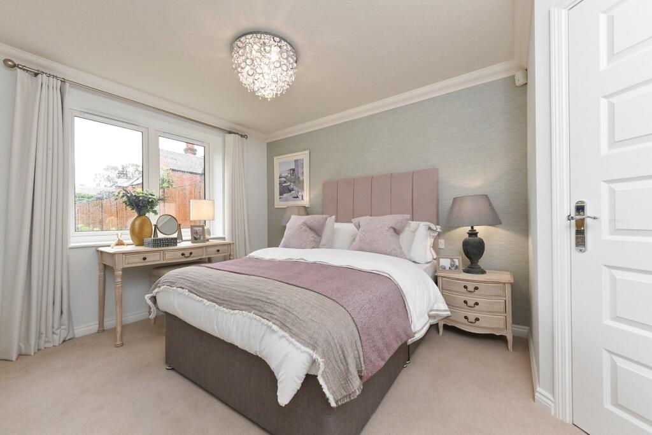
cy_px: 218
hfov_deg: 104.2
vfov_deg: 81.2
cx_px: 326
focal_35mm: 14
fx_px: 254
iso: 3200
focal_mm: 14
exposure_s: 1/100
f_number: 20
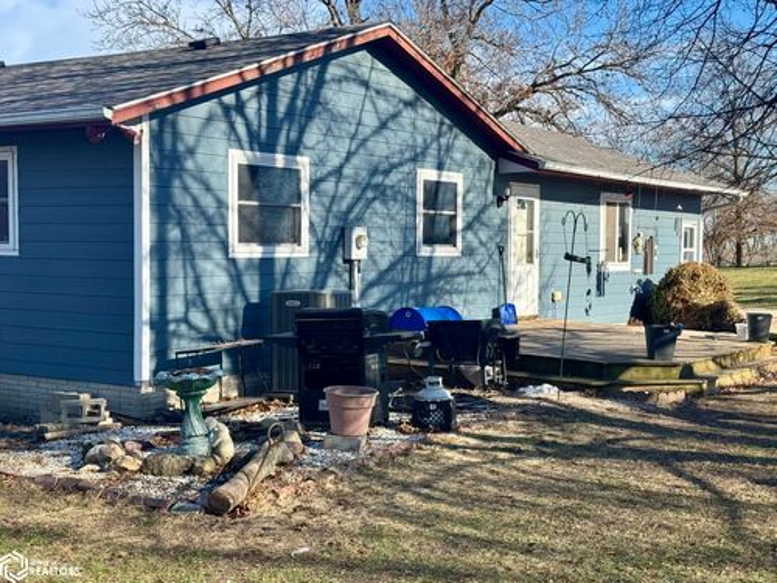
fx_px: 1077
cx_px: 388
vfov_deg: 30.3
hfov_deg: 39.7
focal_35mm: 48
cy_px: 292
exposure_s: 1/1984
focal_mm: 6.76
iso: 64
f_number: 1.78
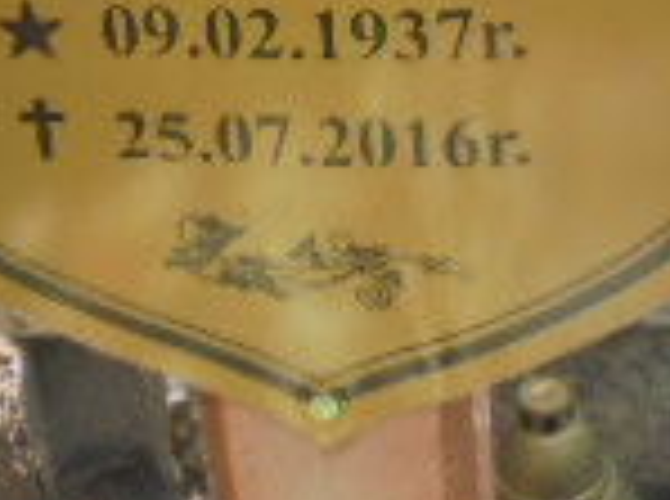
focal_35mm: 112
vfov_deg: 12.2
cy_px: -374
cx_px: 315
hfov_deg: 17.6
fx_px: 2163
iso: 100
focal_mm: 4.6
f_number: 3.5
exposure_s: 1/50
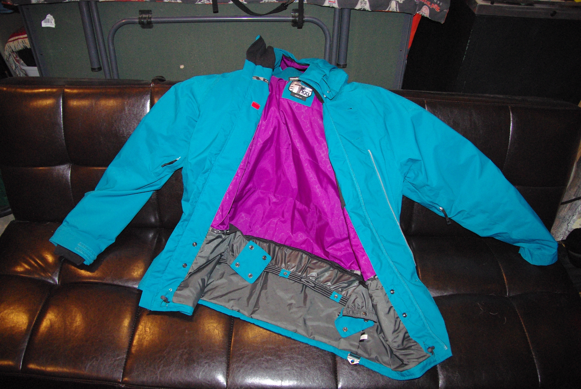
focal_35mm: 27
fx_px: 436
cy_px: 194
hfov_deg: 67.3
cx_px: 290
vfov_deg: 48.0
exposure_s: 1/30
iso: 1600
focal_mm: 18
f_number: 4
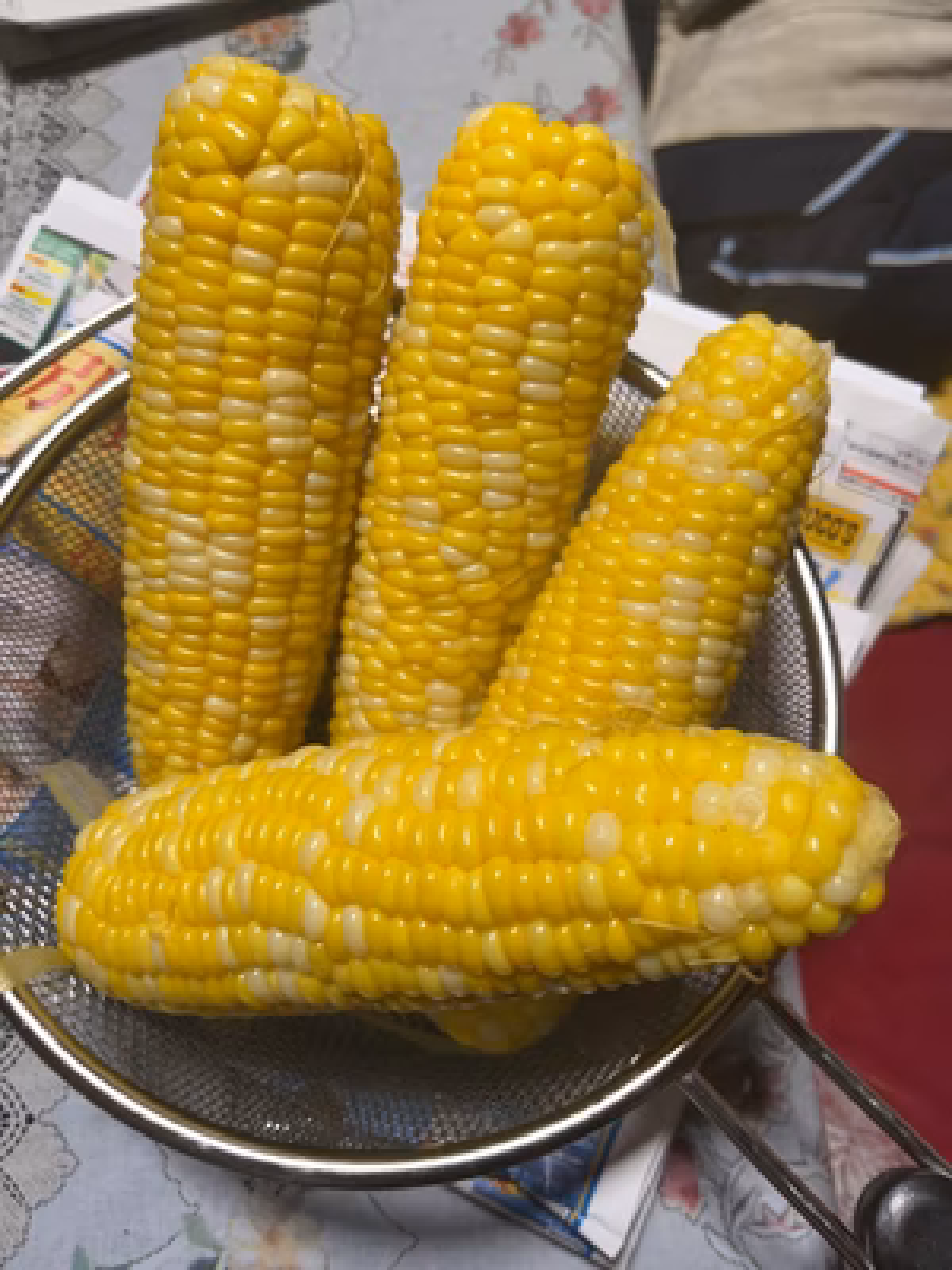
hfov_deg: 53.1
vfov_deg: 67.3
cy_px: 635
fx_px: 953
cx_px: 476
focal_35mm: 26
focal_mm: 5.1
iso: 80
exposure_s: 1/50
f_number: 1.6
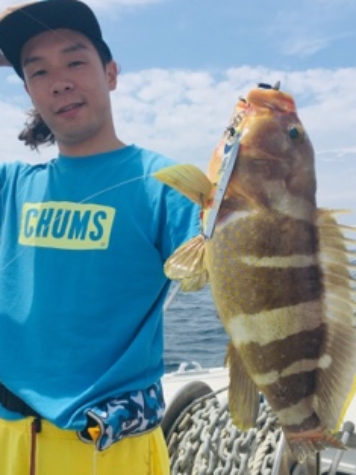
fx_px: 508
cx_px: 161
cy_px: 289
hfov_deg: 38.6
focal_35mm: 37
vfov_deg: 49.8
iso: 25
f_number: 2.2
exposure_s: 1/2564
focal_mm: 4.15
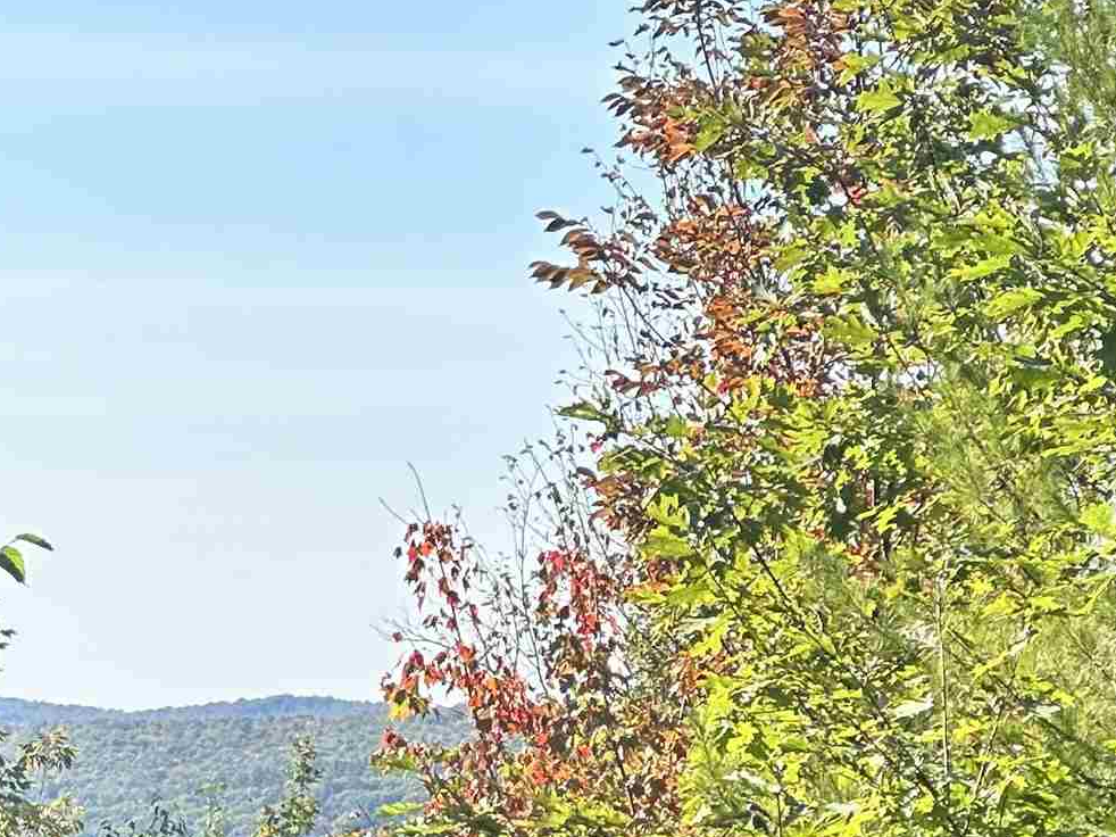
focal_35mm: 241
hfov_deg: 8.2
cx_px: 278
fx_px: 7768
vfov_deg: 6.1
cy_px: 979
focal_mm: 9
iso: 32
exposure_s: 1/299
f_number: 2.8
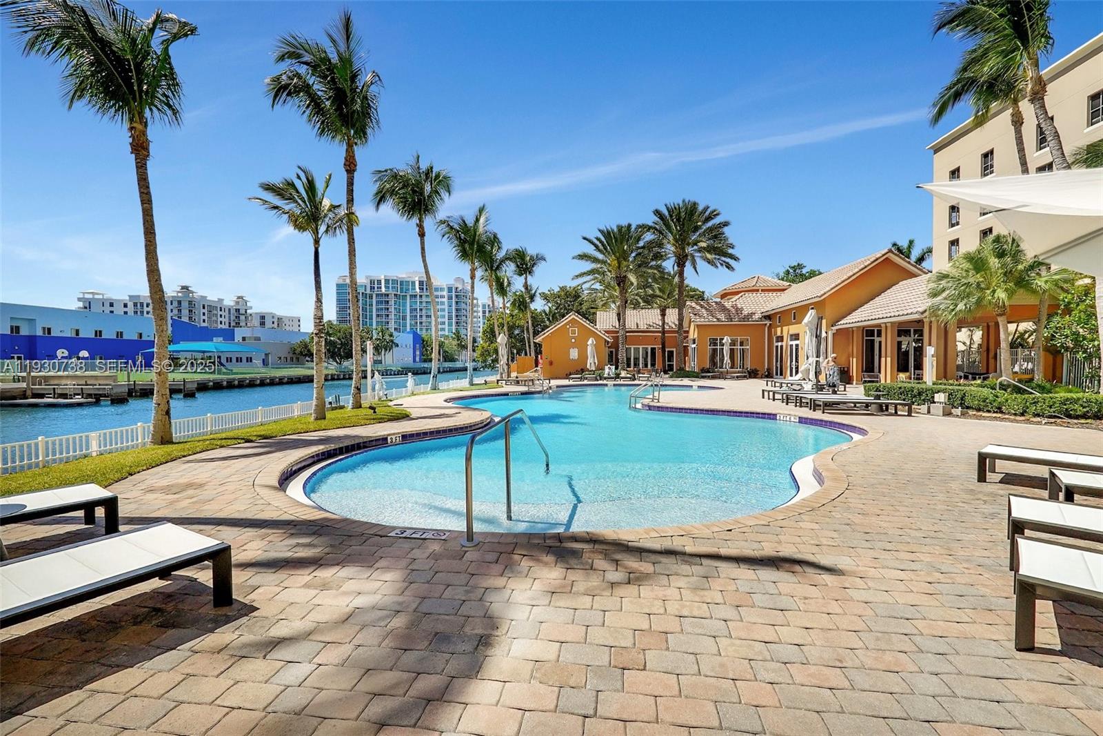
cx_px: 552
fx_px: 506
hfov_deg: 95.0
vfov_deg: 72.1
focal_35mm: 16
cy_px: 368
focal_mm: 16.5
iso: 640
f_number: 13
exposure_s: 1/1600
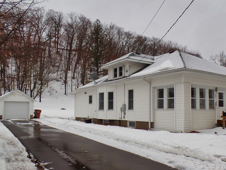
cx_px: 132
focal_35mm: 33
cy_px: 99
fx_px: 215
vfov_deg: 42.8
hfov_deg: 55.1
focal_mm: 4.1
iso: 80
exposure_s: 1/500
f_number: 3.5
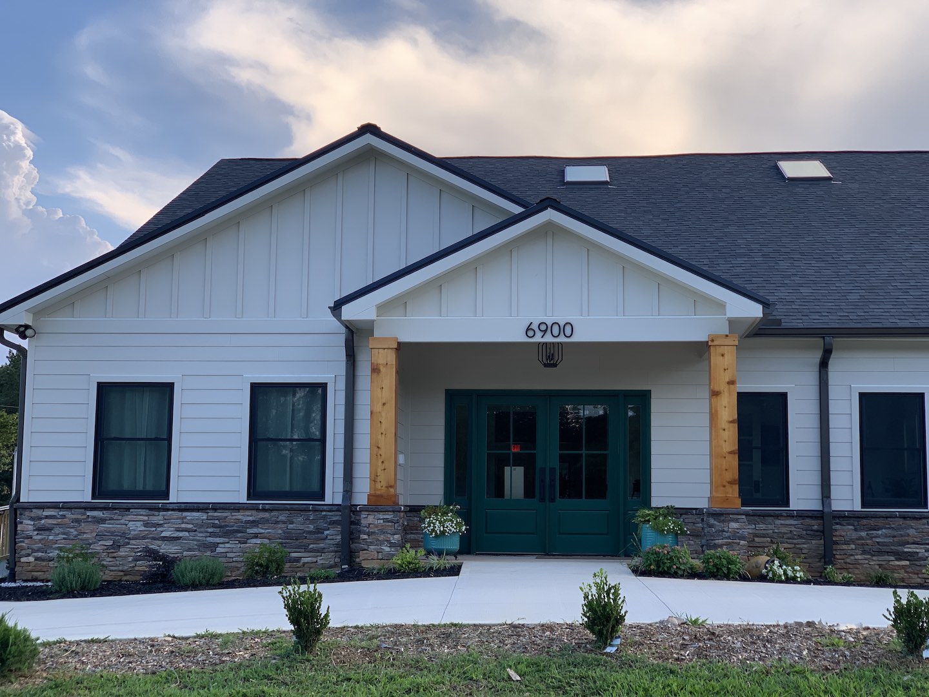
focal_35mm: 52
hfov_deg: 36.8
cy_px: 348
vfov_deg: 28.0
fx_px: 1396
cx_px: 464
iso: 16
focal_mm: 6
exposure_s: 1/122
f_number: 2.4
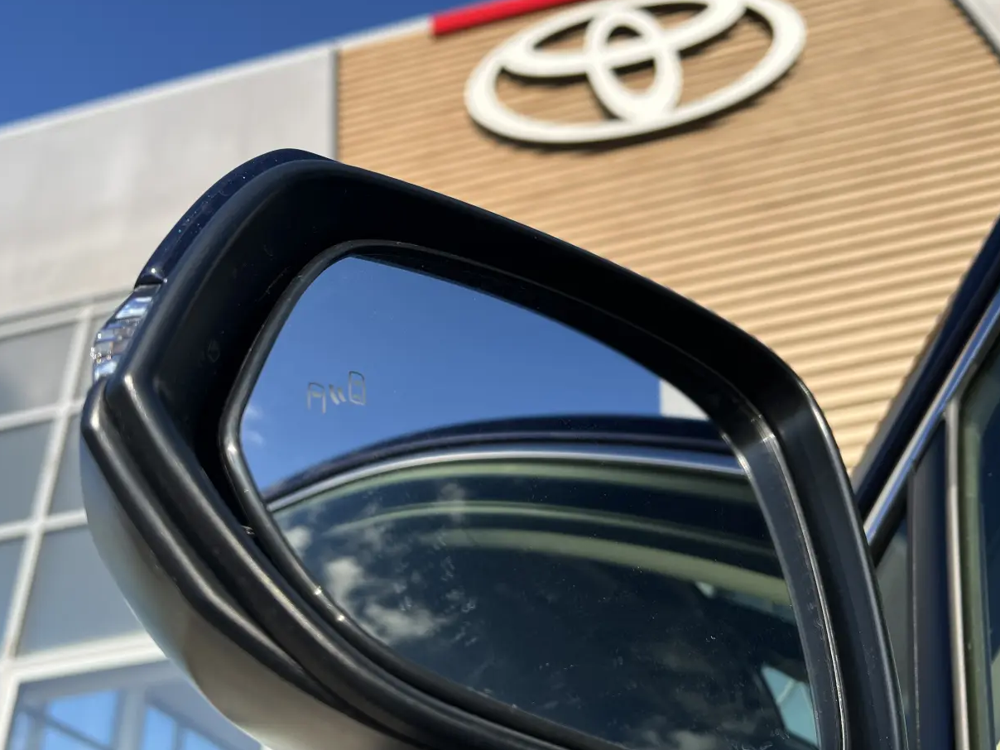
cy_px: 333
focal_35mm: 31
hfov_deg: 58.3
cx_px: 459
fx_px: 896
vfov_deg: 45.4
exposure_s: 1/2299
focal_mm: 5.7
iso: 50
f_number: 1.5
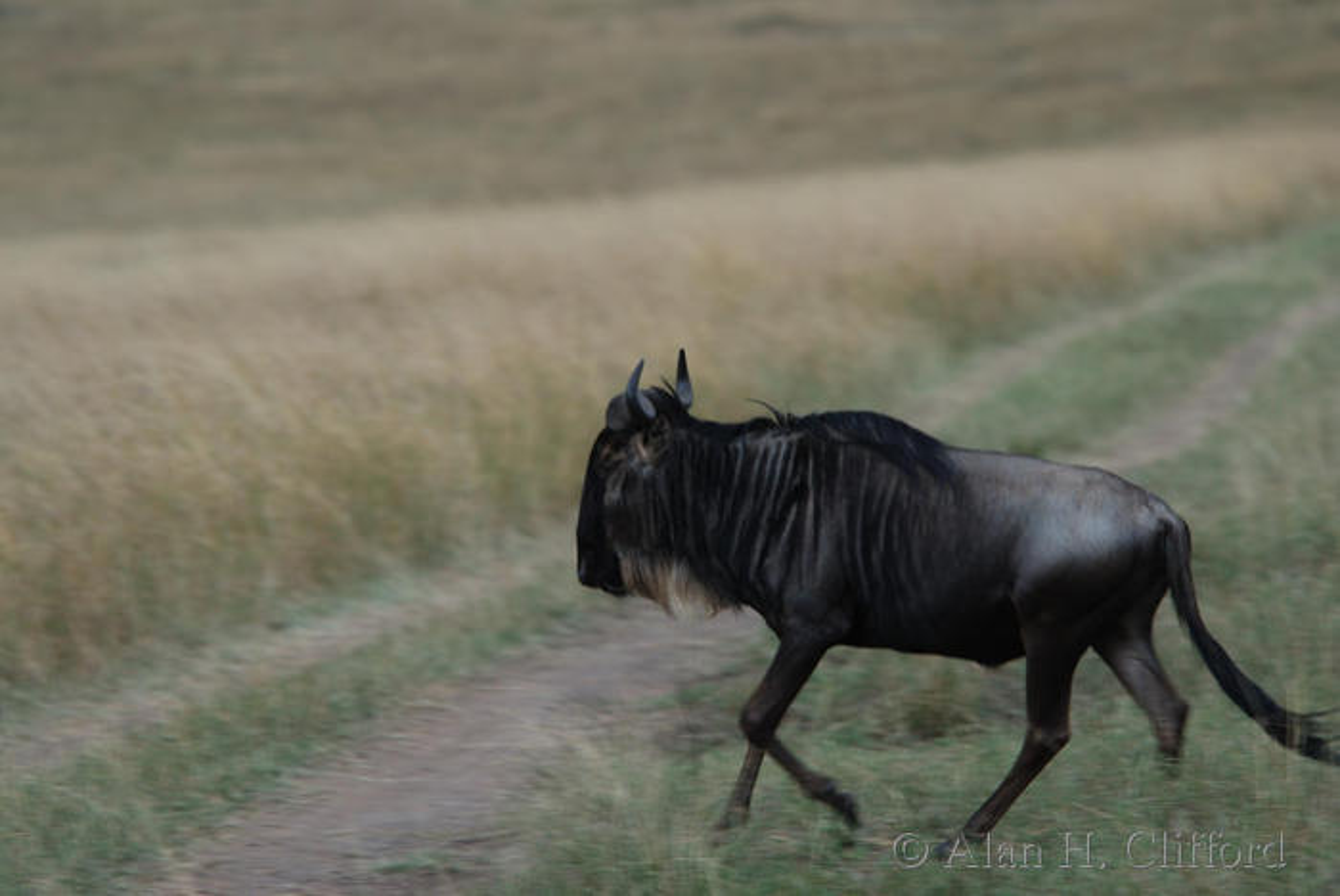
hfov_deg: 4.6
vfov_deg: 3.1
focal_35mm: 450
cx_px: 670
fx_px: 16763
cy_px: 448
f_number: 5.3
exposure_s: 1/125
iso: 100
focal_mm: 300
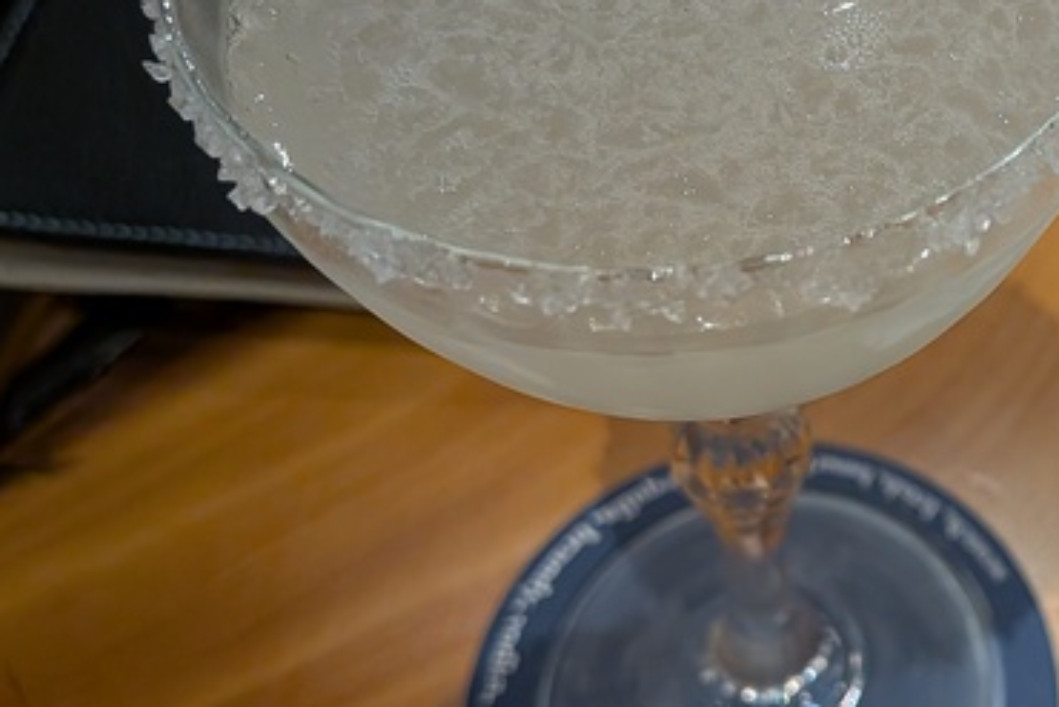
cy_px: 326
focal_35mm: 54
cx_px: 1030
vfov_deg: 25.1
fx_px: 1589
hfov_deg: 34.0
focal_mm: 4.53
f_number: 1.7
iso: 714
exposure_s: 1/17.1
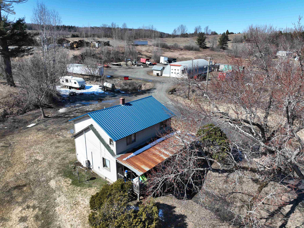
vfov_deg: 56.8
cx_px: 152
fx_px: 211
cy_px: 114
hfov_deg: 71.6
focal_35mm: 24
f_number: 2.8
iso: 130
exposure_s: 1/2000
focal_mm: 12.29
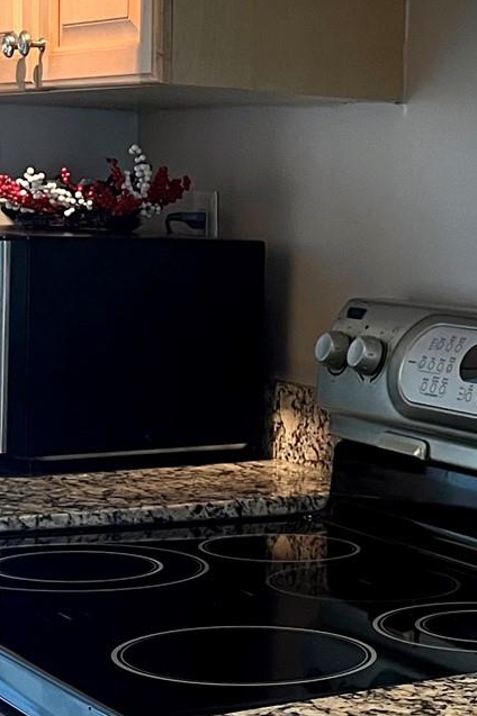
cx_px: 709
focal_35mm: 87
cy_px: 320
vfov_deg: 23.4
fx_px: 1731
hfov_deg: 14.6
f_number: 1.6
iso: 200
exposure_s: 1/60
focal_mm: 5.1
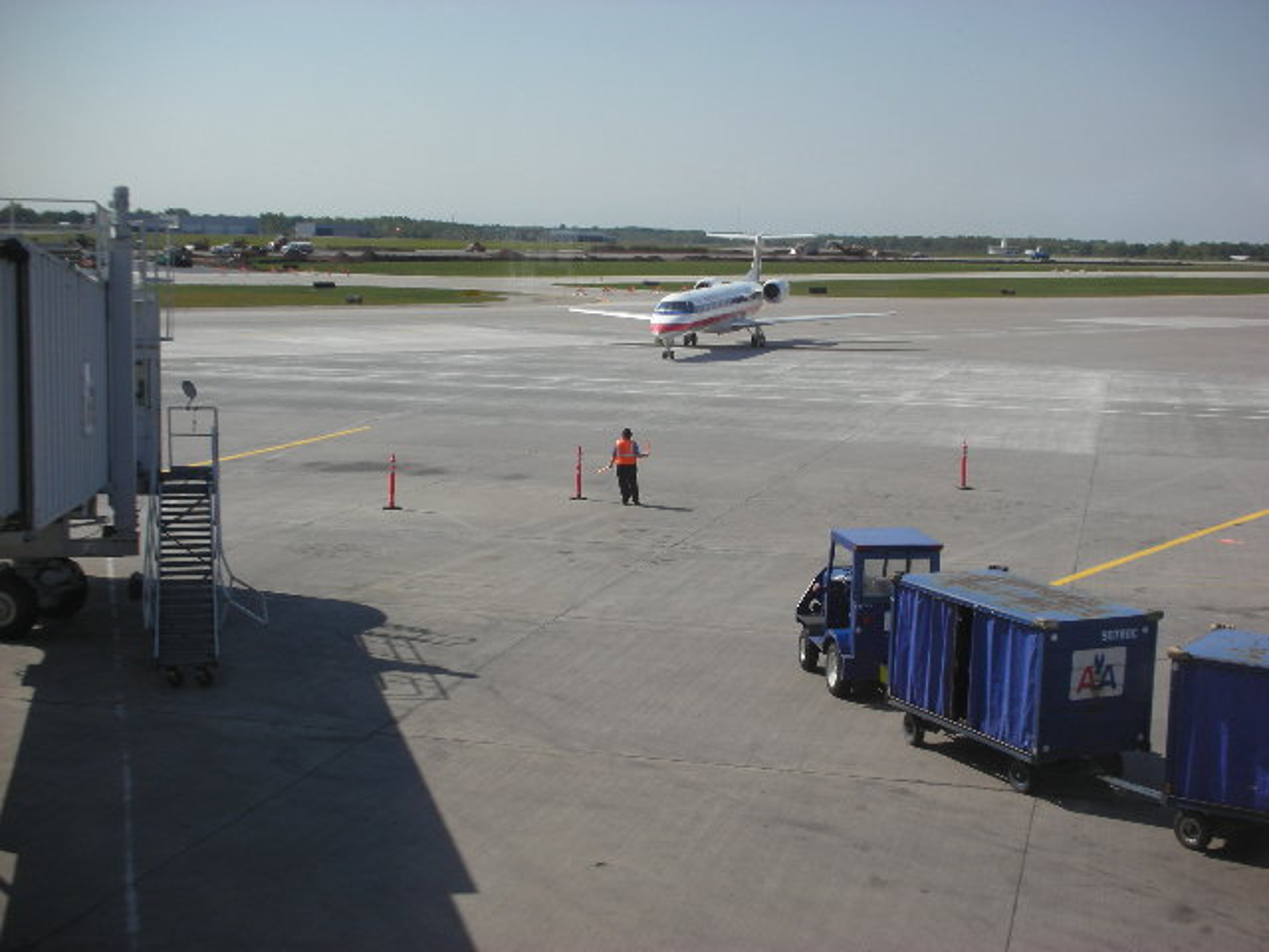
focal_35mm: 53
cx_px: 634
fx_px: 1943
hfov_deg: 36.2
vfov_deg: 27.5
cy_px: 476
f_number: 3.7
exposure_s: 1/296
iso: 50
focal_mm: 8.8
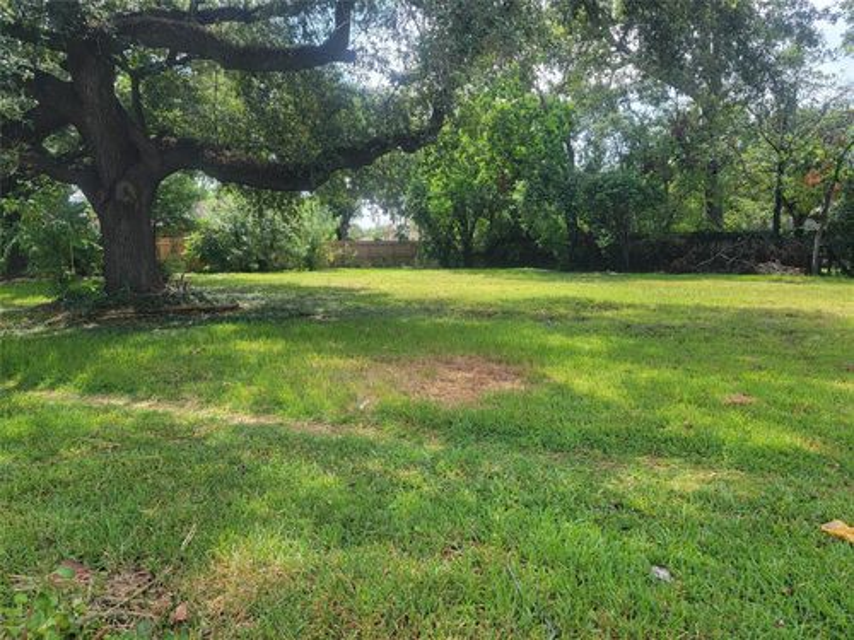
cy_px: 320
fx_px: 592
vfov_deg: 56.8
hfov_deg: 71.6
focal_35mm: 24
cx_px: 427
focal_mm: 6.7
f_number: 1.8
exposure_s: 1/228
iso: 16
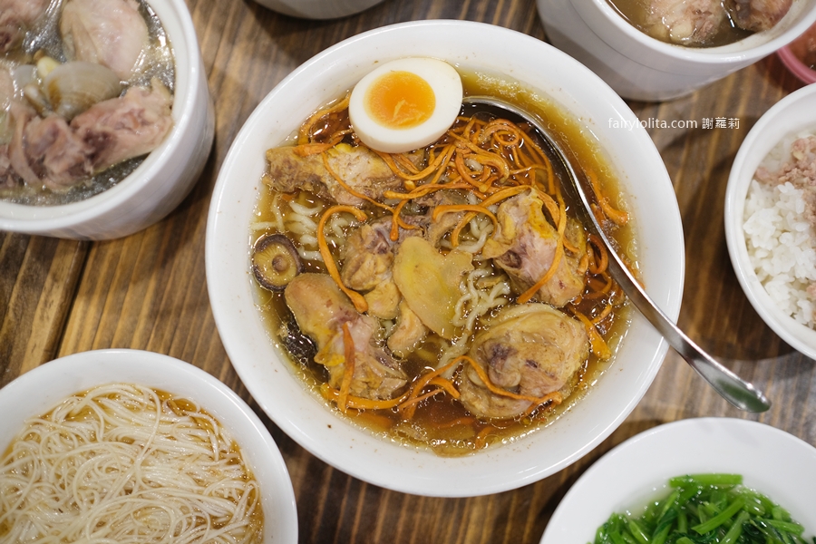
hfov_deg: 54.4
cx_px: 408
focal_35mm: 35
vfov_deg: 37.9
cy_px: 272
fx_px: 793
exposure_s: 1/300
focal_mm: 23
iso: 800
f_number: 1.8
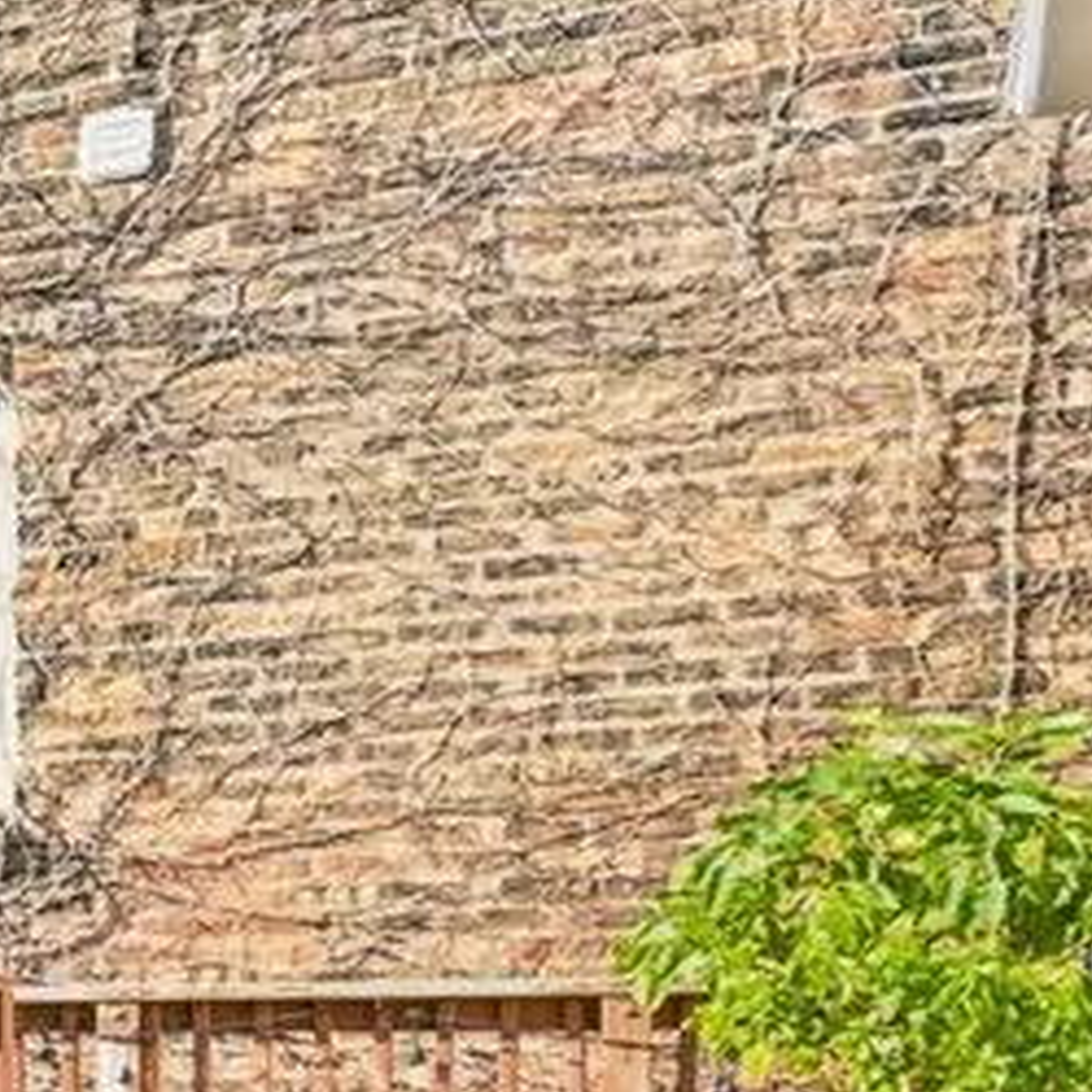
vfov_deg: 21.8
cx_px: -1830
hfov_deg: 13.1
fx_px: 2748
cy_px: 1057
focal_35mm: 77
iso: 800
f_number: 8
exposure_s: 1/250
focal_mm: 14
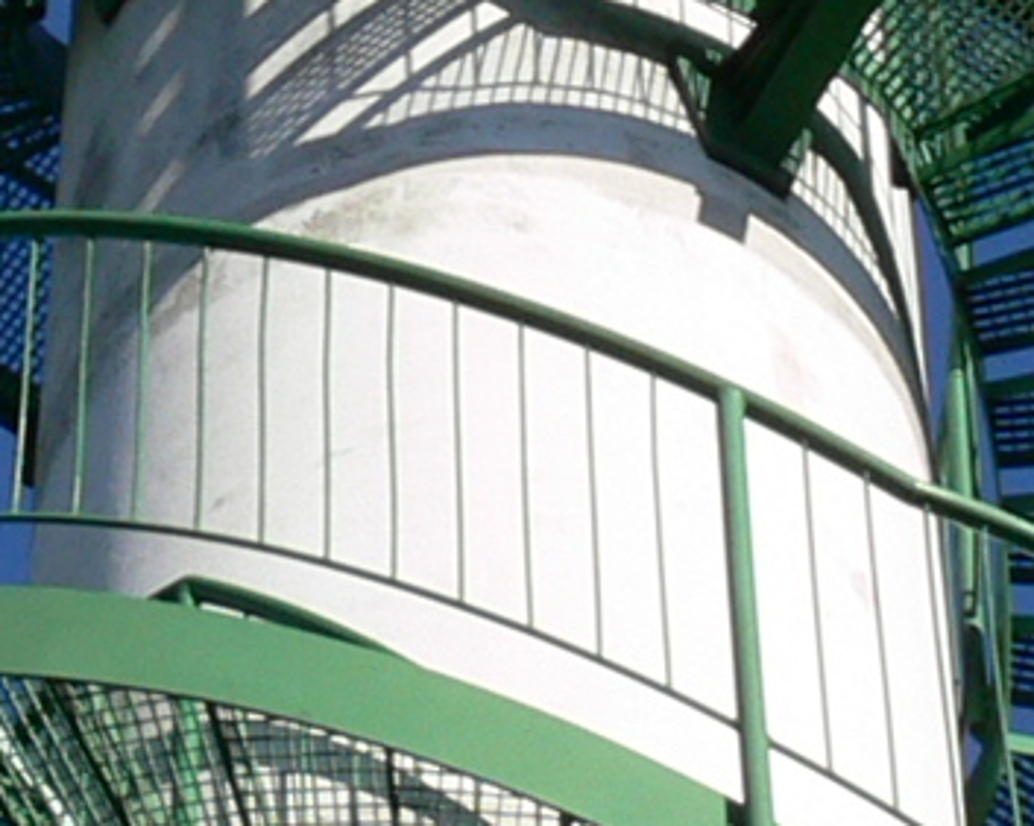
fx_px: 7585
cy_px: -431
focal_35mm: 248
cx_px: 325
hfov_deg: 7.8
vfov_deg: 6.2
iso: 80
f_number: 5.6
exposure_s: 1/320
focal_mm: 7.4
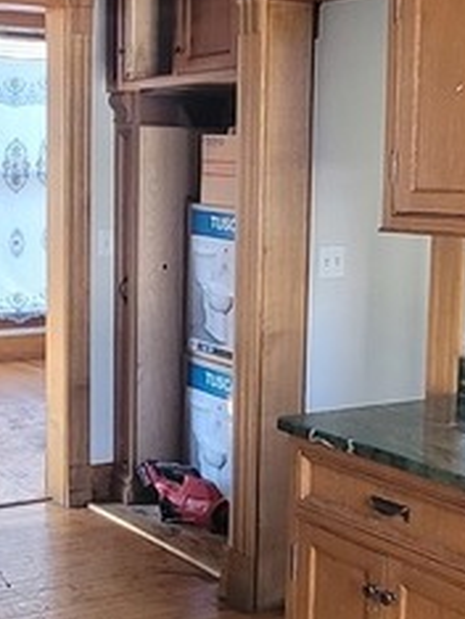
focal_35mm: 60
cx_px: 116
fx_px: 1073
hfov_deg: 24.2
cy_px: 328
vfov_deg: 32.1
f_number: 2.2
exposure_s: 1/60
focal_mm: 2.2
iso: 250
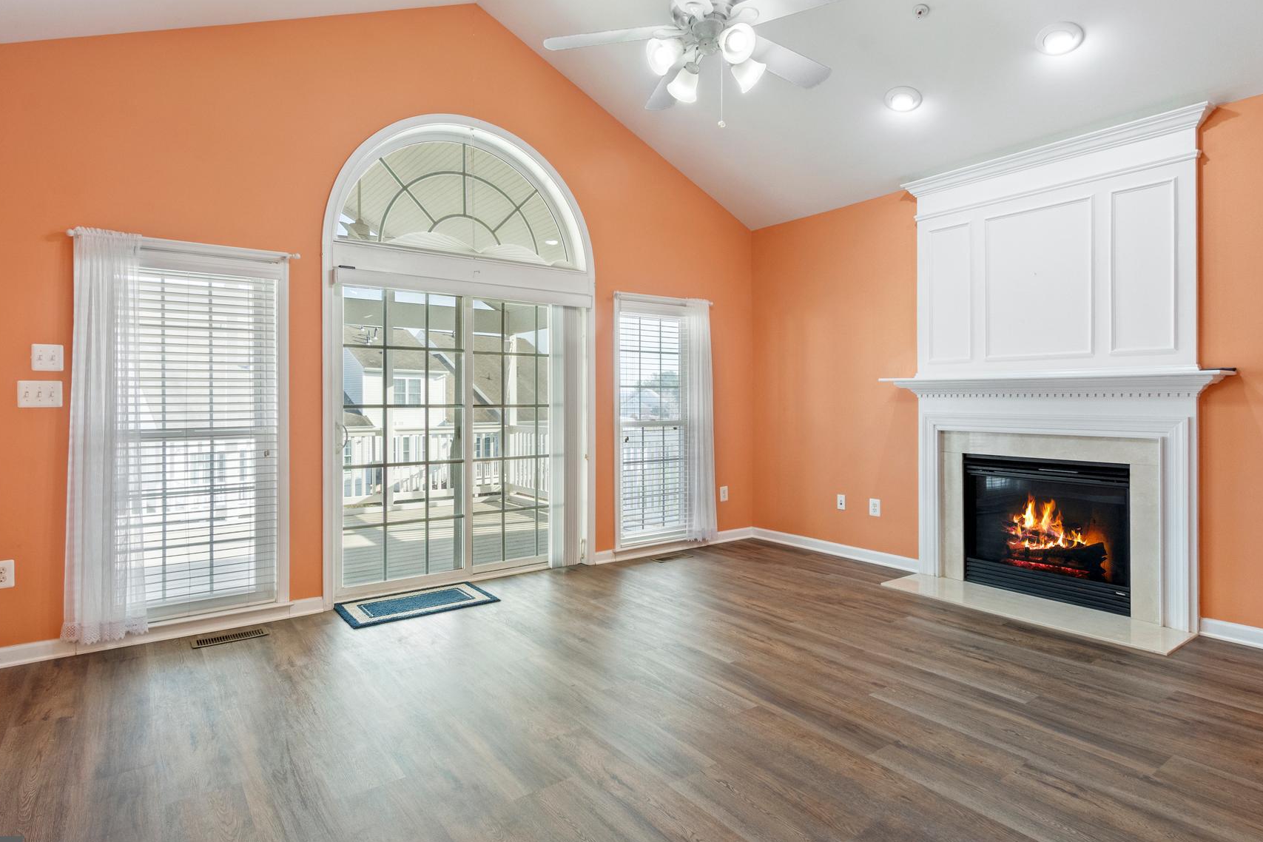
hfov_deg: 90.0
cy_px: 385
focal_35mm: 18
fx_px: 631
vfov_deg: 67.3
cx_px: 616
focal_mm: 10
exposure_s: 1/2.5
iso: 400
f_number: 9
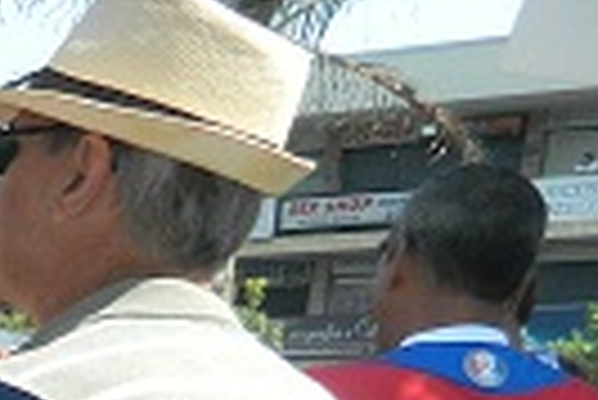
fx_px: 2012
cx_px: -697
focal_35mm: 121
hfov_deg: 13.7
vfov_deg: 9.9
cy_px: 973
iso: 80
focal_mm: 4.5
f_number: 3.1
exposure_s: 1/500
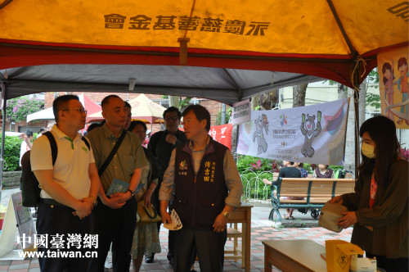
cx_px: 204
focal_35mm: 48
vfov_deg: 28.0
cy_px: 136
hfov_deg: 41.2
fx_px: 545
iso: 400
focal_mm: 32
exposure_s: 1/80
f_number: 4.5
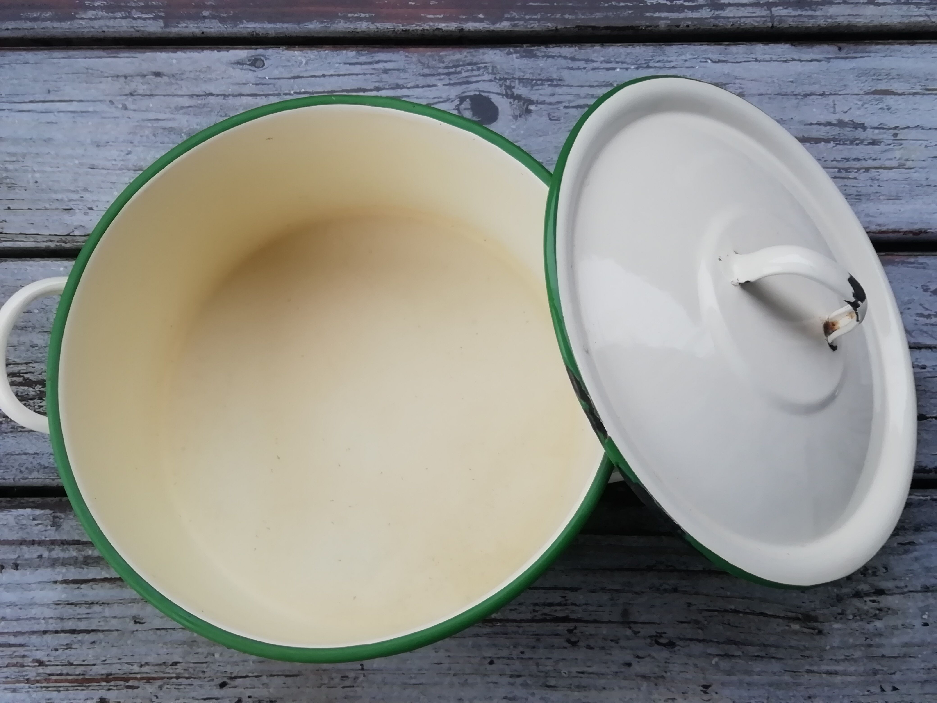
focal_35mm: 34
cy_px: 352
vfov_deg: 41.8
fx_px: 920
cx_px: 468
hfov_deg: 54.0
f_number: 2.2
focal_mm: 3.21
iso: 50
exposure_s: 1/214
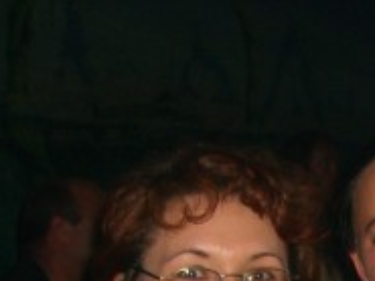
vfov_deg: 11.4
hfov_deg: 15.6
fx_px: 1333
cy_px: 453
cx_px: 418
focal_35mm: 123
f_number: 2.8
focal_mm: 7.9
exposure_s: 1/60
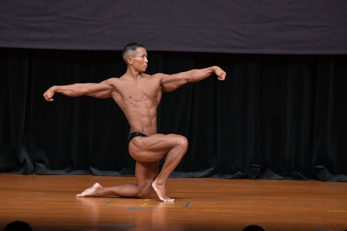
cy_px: 116
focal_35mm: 315
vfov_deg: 4.4
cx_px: 174
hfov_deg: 6.5
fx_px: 3035
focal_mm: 210
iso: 4000
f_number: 5.6
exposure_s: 1/400
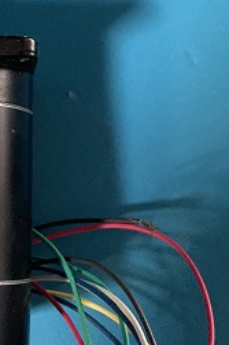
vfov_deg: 23.4
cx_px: -21
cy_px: 183
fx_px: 831
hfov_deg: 15.3
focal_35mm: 87
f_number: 1.8
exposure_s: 1/34
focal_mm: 4.25
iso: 400
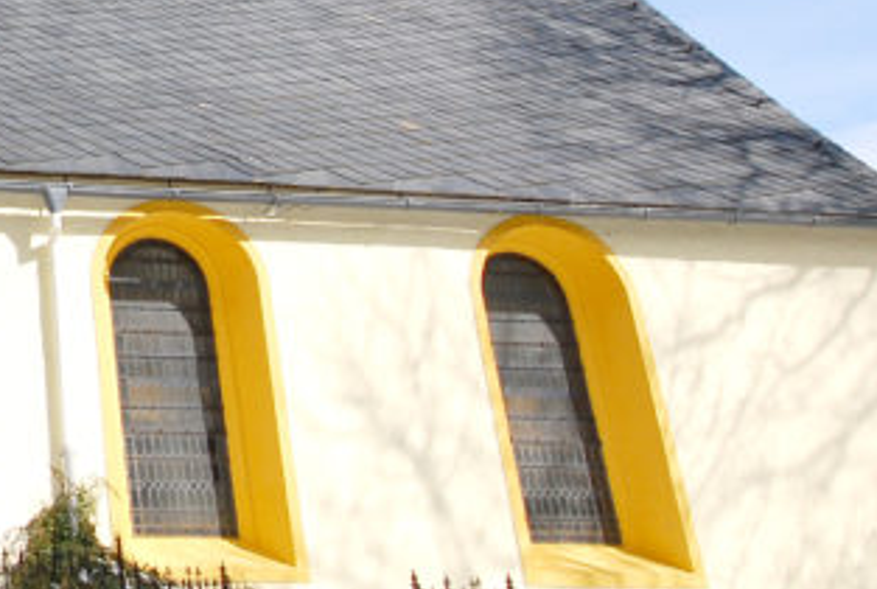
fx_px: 1196
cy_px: 91
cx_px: -263
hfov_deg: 31.2
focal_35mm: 49
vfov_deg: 26.9
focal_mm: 10
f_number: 9
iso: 200
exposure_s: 1/320
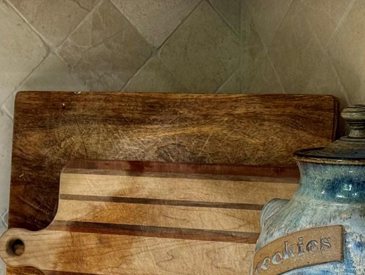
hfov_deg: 15.7
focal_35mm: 124
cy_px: 271
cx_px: 55
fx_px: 1308
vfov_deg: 11.8
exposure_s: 1/60
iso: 125
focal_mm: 6.76
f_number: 1.78
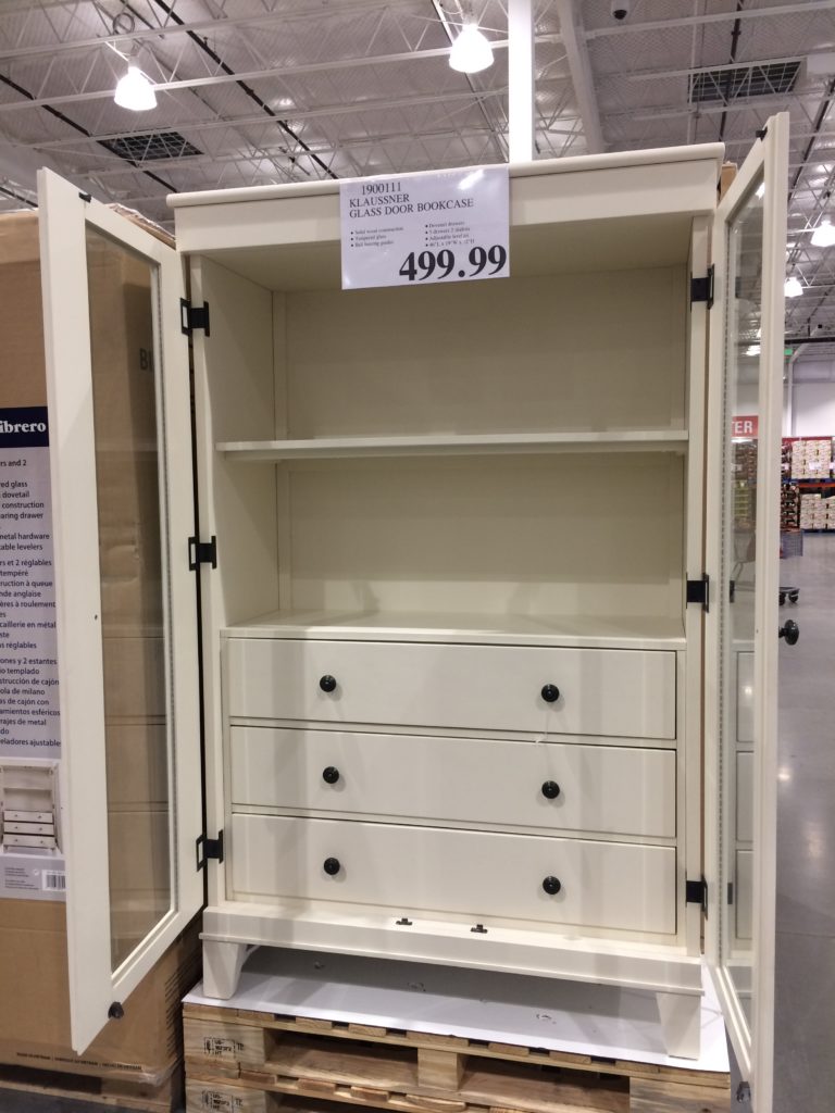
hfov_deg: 48.2
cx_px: 418
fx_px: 933
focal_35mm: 29
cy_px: 556
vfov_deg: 61.7
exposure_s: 1/30
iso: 80
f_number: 2.2
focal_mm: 4.15
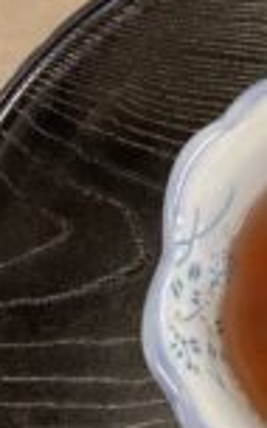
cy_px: 289
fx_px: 943
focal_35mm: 81
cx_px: 423
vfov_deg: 25.4
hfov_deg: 14.8
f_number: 2.4
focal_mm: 3.3
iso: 320
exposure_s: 1/40
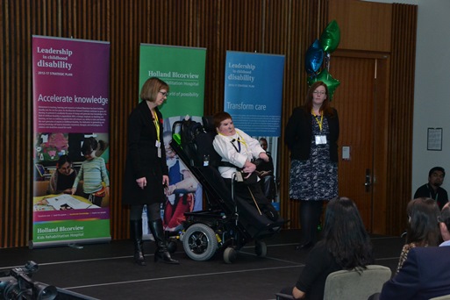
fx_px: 937
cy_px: 150
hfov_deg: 27.0
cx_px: 225
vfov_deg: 18.2
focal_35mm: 75
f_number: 8
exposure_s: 1/60
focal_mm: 50
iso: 1600
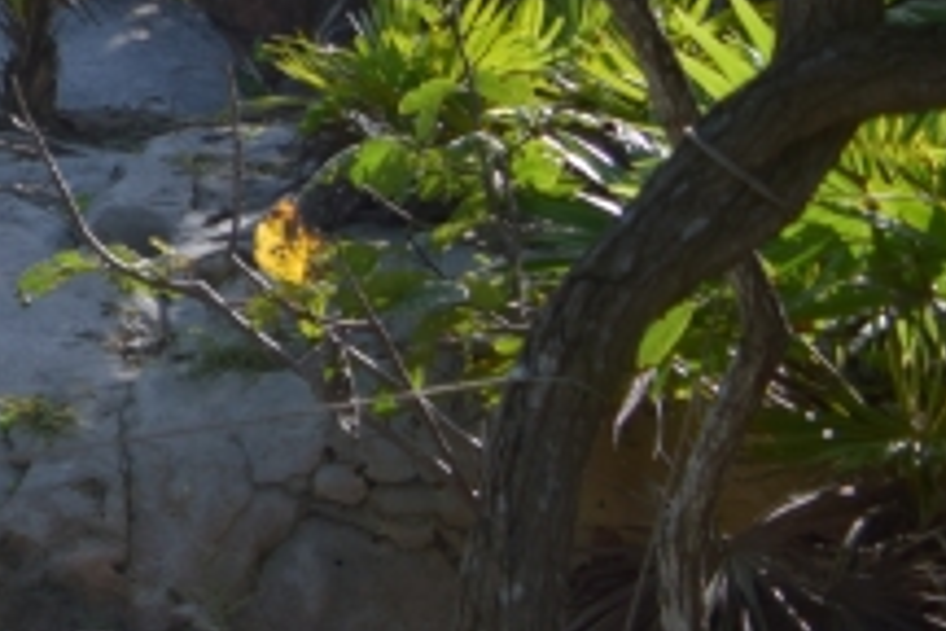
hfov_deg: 12.0
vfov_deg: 9.4
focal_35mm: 142
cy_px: -311
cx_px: -1235
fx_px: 3731
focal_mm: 20
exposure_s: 1/1250
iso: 200
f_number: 3.8
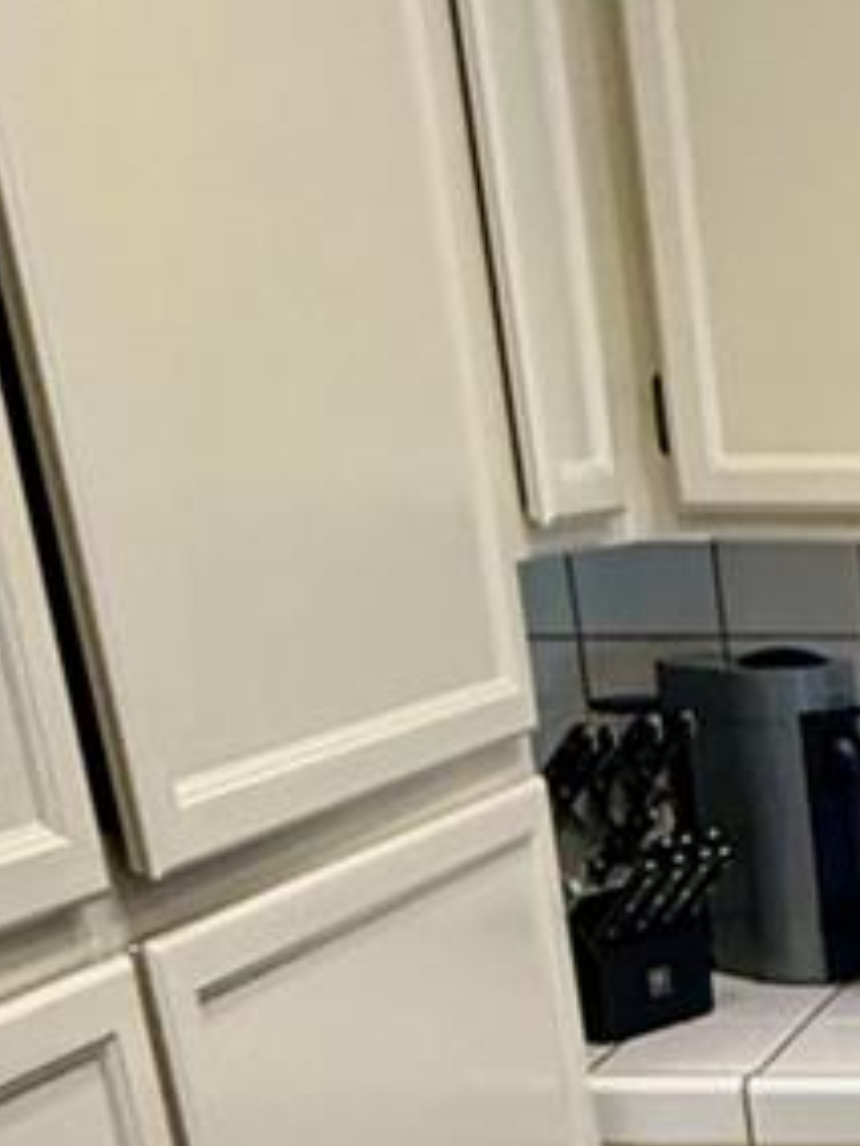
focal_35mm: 74
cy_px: 1473
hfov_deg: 17.2
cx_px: 1431
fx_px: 2451
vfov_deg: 23.4
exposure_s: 1/120
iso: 320
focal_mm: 2.22
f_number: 2.2
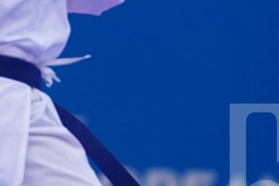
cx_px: -179
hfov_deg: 2.3
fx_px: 6990
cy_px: -81
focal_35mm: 902
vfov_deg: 1.5
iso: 1000
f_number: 2.8
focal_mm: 200
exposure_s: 1/1000
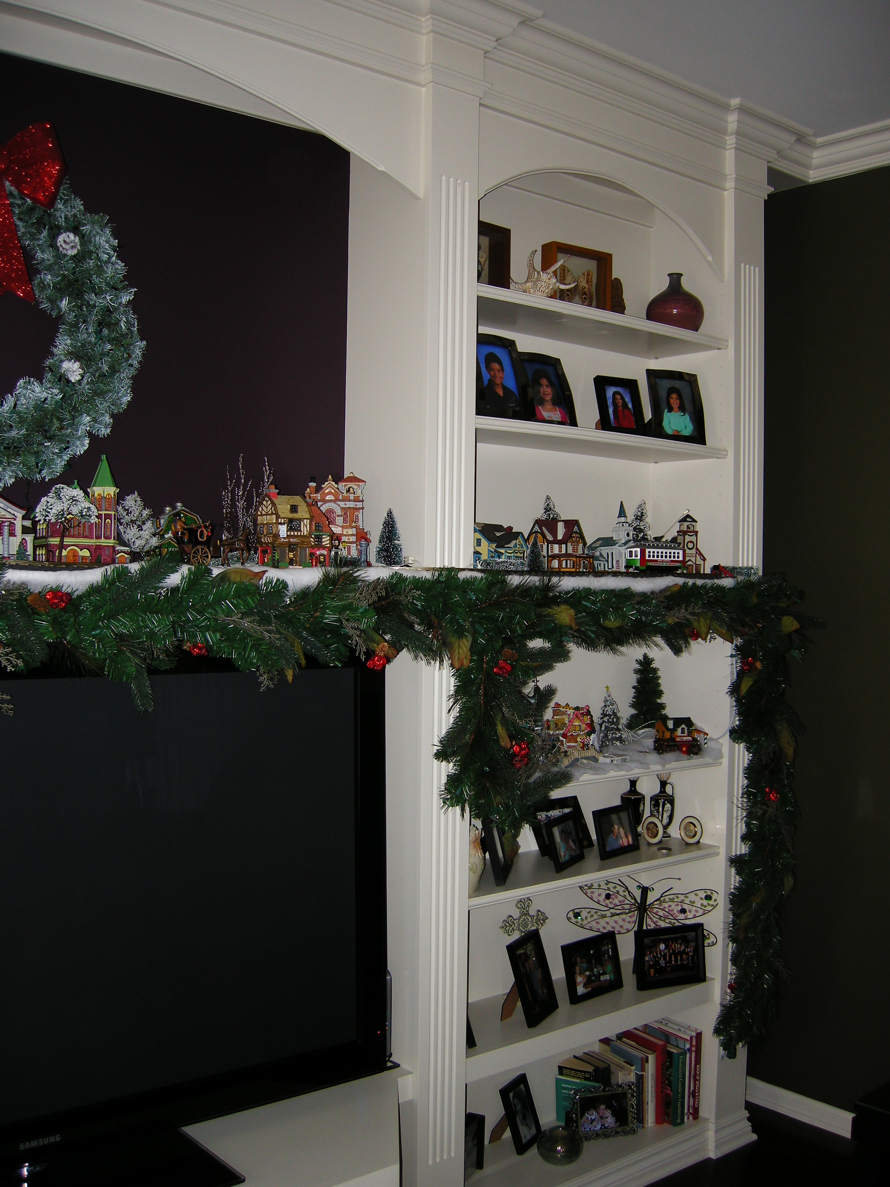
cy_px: 594
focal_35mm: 36
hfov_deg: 39.7
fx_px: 1234
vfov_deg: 51.4
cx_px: 445
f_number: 2.7
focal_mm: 7.5
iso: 64
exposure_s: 1/32
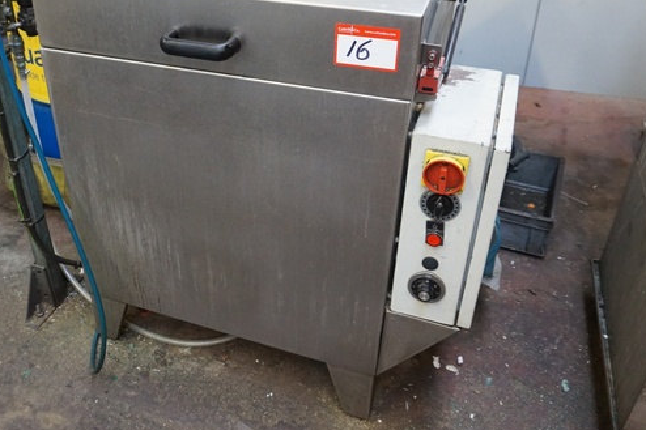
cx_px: 233
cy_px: 156
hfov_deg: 53.7
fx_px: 628
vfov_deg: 37.5
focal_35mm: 35
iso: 2000
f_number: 3.5
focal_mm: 16
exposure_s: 1/160
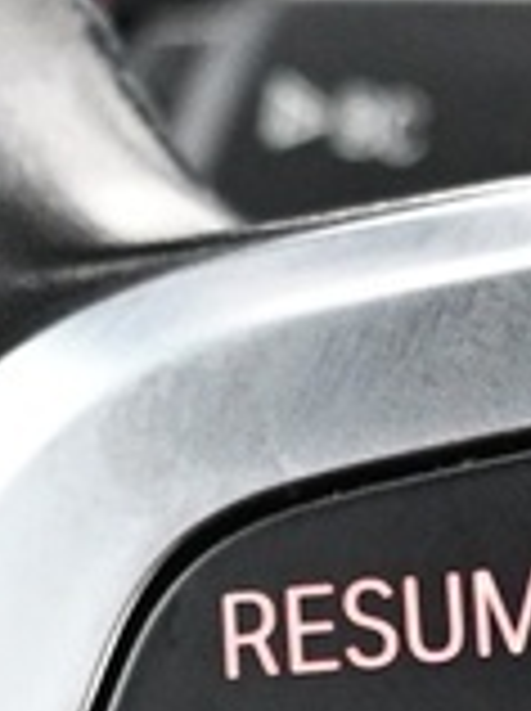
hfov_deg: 6.2
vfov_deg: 8.3
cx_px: 752
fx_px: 4861
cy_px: 873
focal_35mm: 237
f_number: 3.5
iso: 1600
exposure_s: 1/15
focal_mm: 16
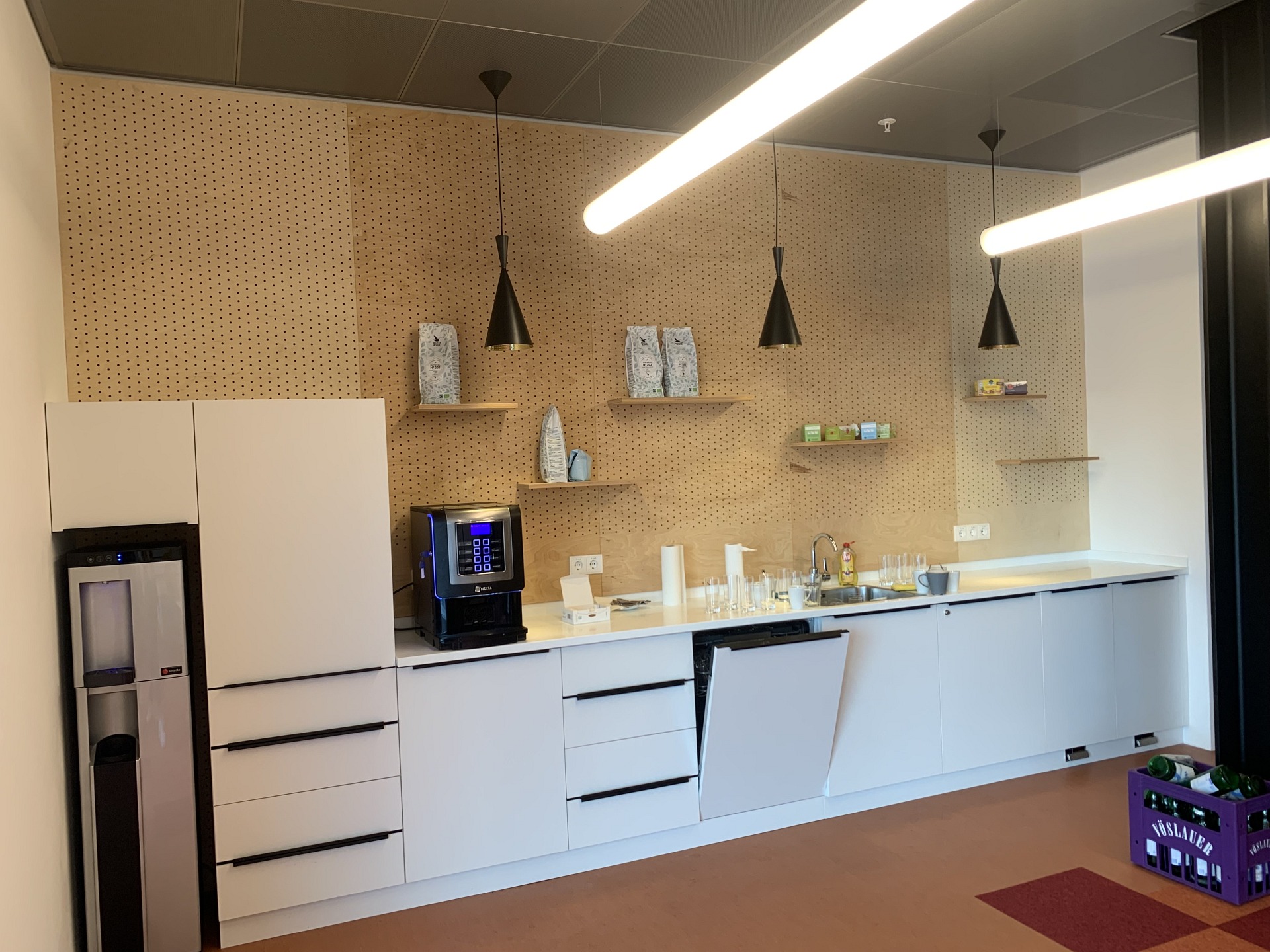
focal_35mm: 26
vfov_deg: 53.1
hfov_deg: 67.3
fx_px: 954
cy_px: 476
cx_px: 635
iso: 64
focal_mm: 4.25
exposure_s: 1/50
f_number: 1.8
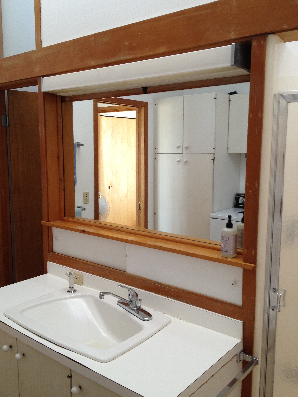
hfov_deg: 40.7
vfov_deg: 52.6
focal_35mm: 35
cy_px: 198
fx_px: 402
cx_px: 149
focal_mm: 4.28
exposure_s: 1/20
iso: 80
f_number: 2.4
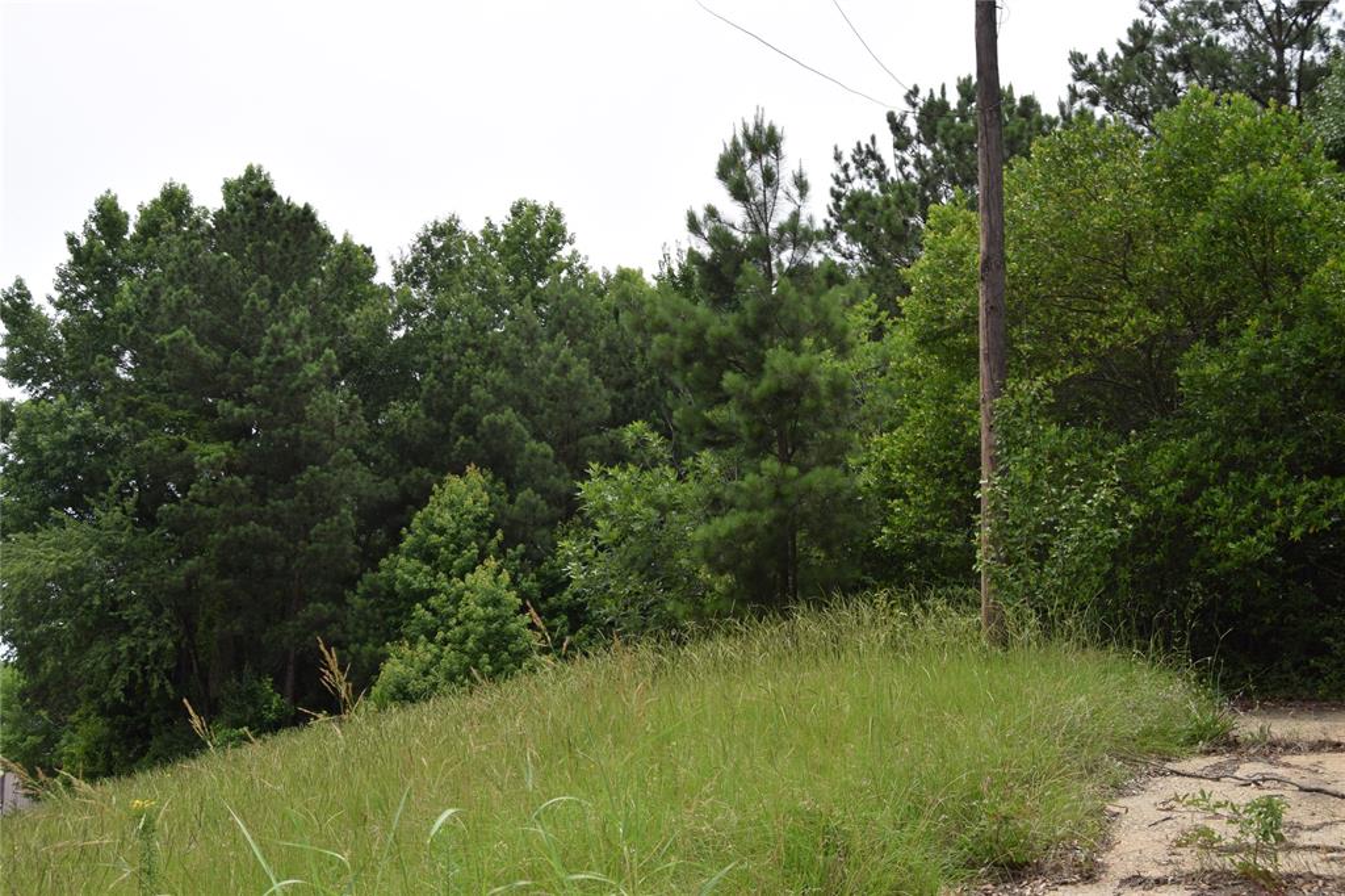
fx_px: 1457
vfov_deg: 34.2
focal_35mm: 39
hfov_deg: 49.6
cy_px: 448
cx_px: 672
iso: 100
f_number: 9
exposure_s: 1/200
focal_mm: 26
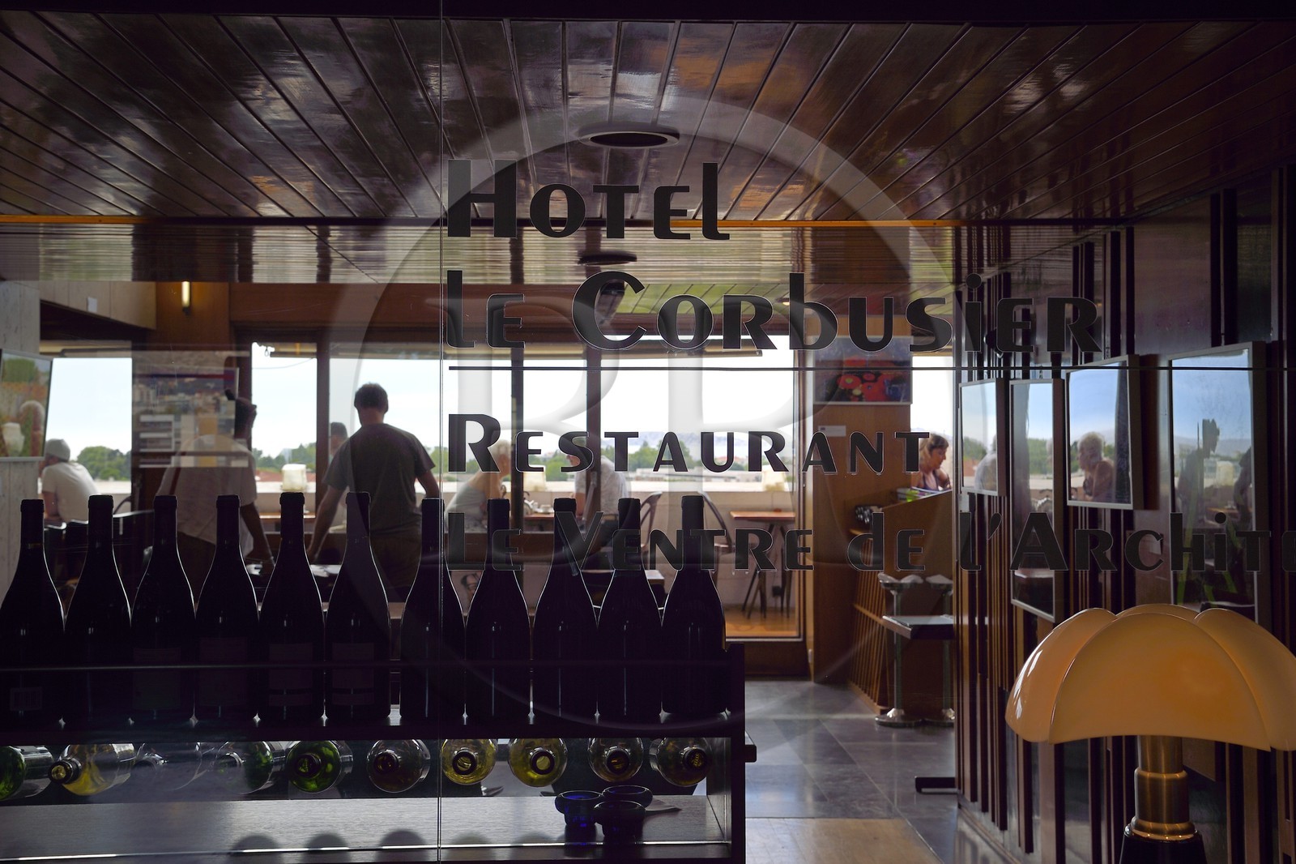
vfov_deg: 29.9
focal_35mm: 45
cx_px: 648
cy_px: 432
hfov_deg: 43.6
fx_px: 1620
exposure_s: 1/160
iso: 200
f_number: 11
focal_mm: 45
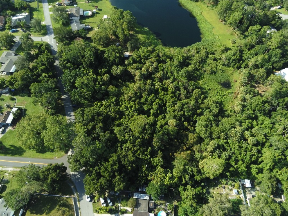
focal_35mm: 23
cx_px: 144
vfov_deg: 58.9
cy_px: 108
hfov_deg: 73.9
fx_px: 191
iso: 183
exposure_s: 1/961
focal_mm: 4
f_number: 2.4
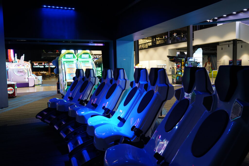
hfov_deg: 65.5
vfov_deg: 46.4
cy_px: 83
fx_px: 194
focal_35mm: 28
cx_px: 124
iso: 2500
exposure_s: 1/80
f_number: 4.5
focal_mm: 28
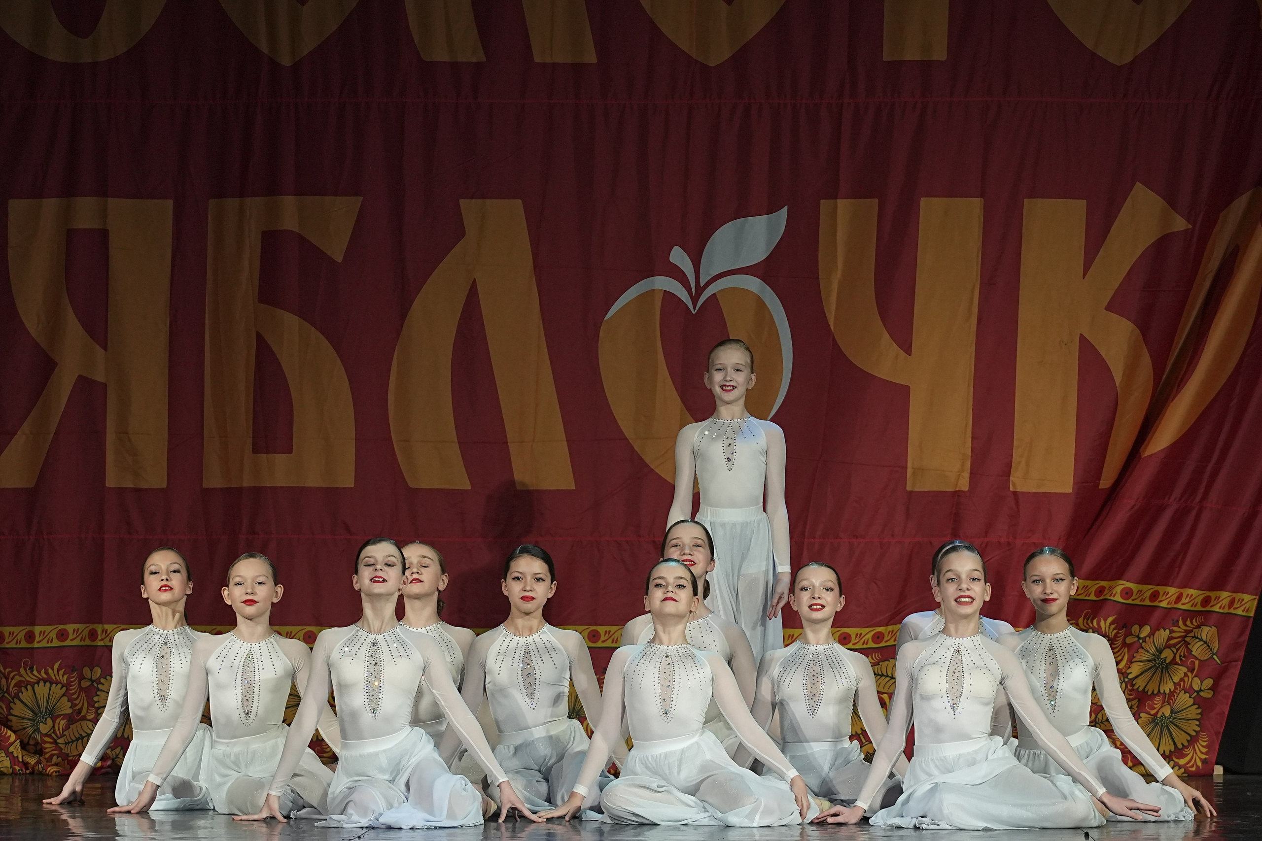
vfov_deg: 8.1
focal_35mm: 169
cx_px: 631
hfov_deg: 12.2
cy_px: 420
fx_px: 5924
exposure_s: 1/400
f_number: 4
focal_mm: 113
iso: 2000
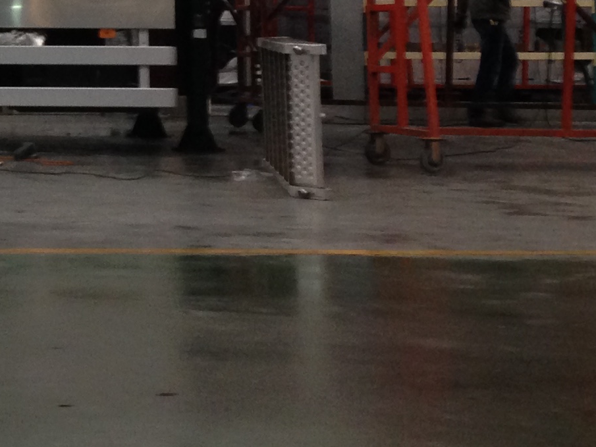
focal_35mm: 119
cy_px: -153
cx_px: -319
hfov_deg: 15.2
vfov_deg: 12.1
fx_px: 2049
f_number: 2.4
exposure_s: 1/20
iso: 125
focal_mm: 4.12
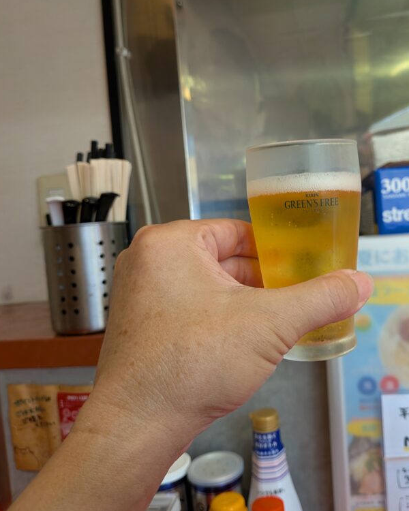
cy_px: 253
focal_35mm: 32
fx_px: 484
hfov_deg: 44.5
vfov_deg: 55.7
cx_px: 297
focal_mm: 4.53
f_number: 1.7
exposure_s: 1/100
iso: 95
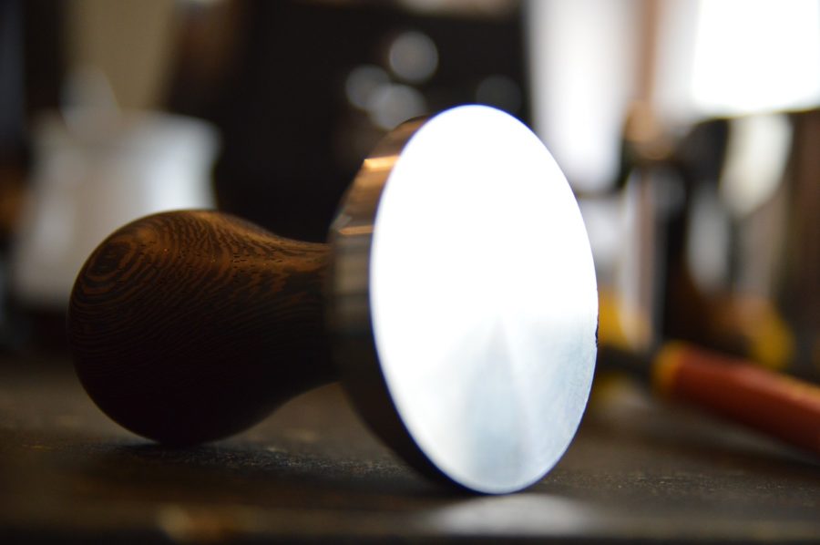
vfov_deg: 21.5
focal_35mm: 63
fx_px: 1433
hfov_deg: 31.9
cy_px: 272
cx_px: 410
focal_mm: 42
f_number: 2.8
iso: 800
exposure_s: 1/400
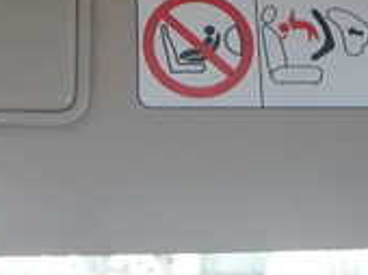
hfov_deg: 18.4
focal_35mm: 106
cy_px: -45
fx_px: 1125
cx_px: 67
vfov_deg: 13.6
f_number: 2.3
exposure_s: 1/160
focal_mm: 5.4
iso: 100
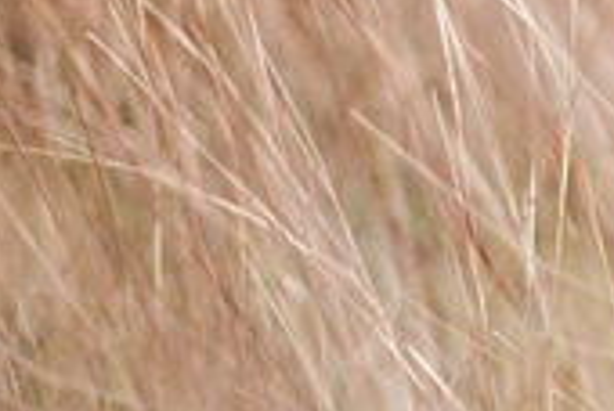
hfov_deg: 5.7
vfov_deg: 4.0
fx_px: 5894
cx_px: 1690
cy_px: -216
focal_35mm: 345
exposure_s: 1/4000
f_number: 1.4
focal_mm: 50
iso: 50
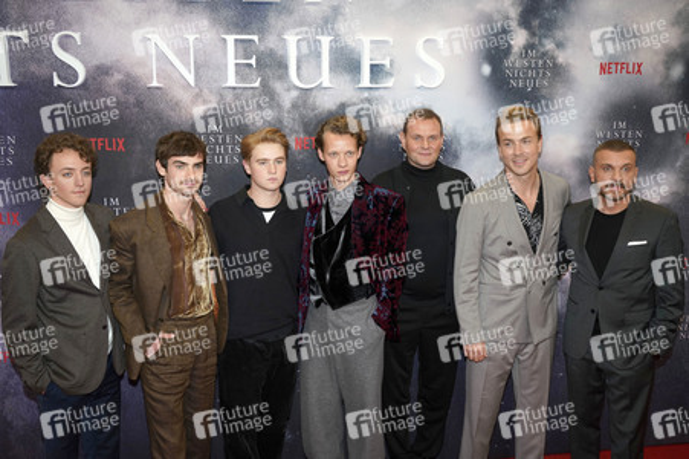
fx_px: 688
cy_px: 230
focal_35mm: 36
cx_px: 344
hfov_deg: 53.2
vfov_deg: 36.8
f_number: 5.6
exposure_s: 1/160
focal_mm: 36
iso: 640
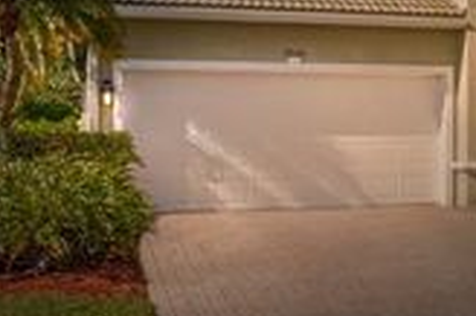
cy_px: 123
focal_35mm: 67
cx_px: 461
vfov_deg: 20.2
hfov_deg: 28.5
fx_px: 885
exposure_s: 1/640
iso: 1600
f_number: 8
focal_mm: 22
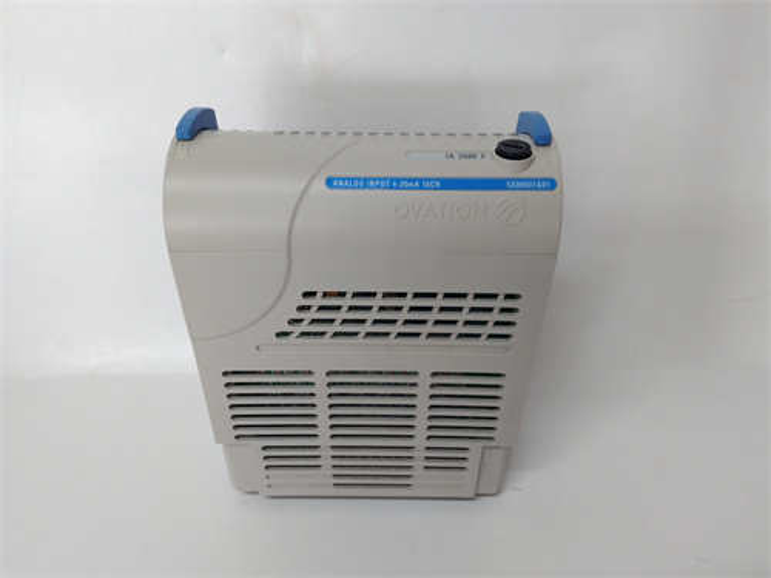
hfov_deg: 65.3
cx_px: 386
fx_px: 601
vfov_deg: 51.4
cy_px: 289
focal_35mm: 27
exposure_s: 1/33
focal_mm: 3.79
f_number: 2
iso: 124
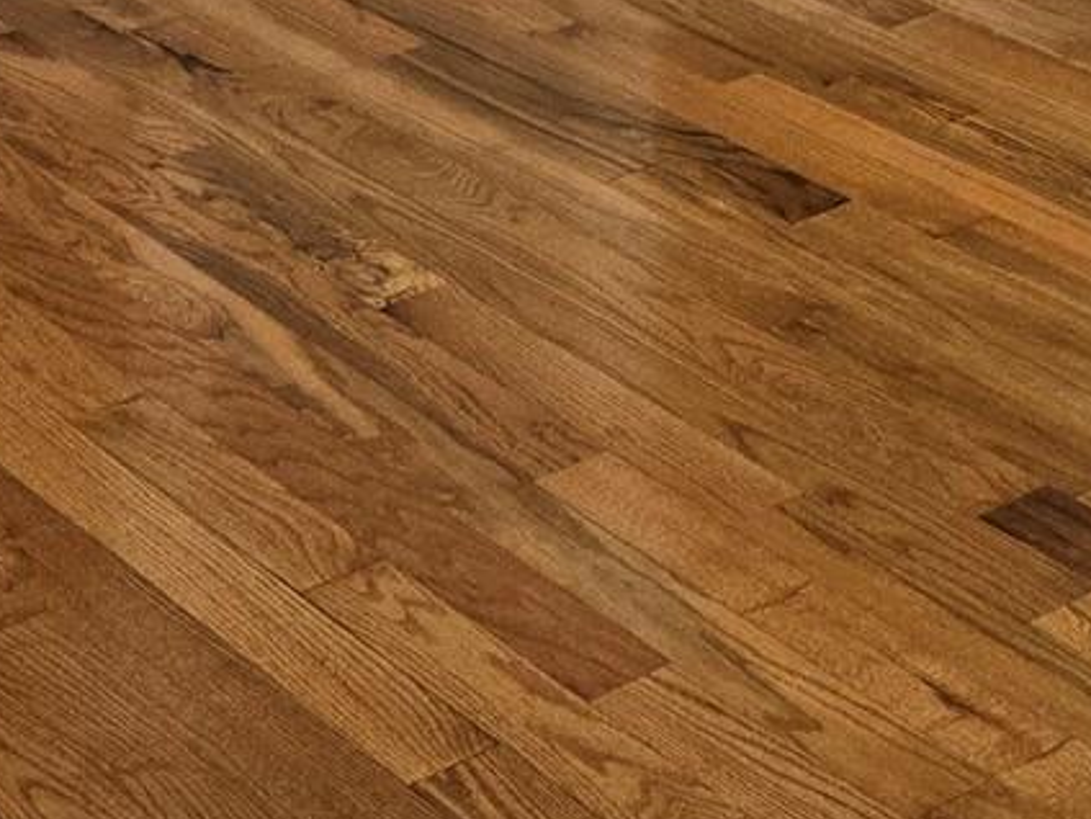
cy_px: -1059
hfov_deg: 17.7
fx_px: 3498
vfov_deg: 11.4
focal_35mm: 111
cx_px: 538
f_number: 1.8
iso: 200
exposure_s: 1/120
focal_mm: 5.4
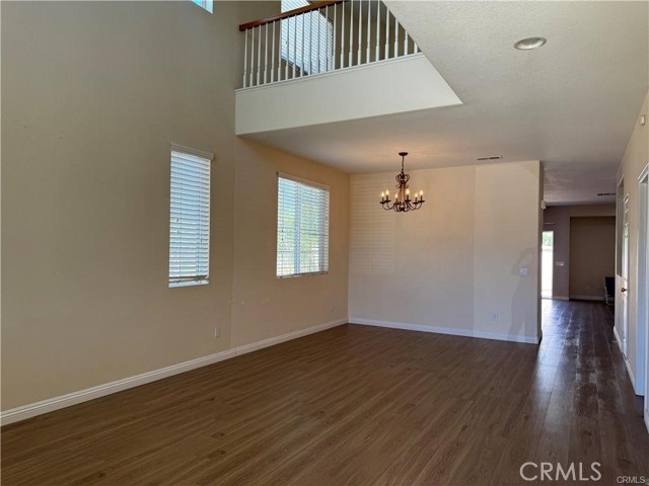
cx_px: 324
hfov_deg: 71.6
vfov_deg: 56.8
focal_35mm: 24
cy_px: 243
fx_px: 450
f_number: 1.78
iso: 80
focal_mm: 6.76
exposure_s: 1/120
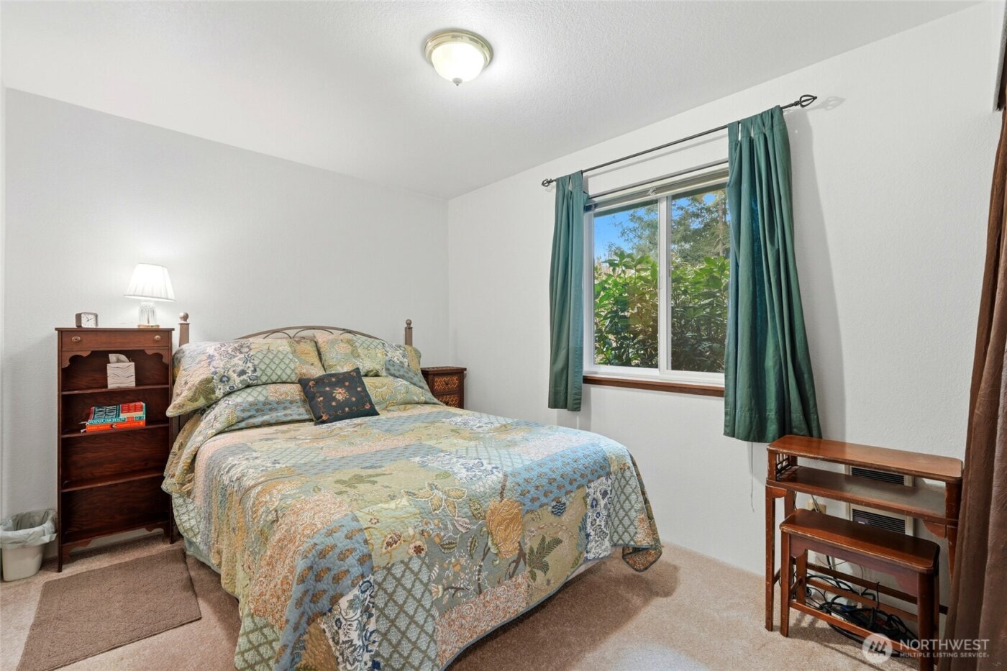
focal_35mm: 16
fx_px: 447
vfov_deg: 73.7
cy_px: 336
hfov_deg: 96.7
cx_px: 504
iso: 400
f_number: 9
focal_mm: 16
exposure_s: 1/60
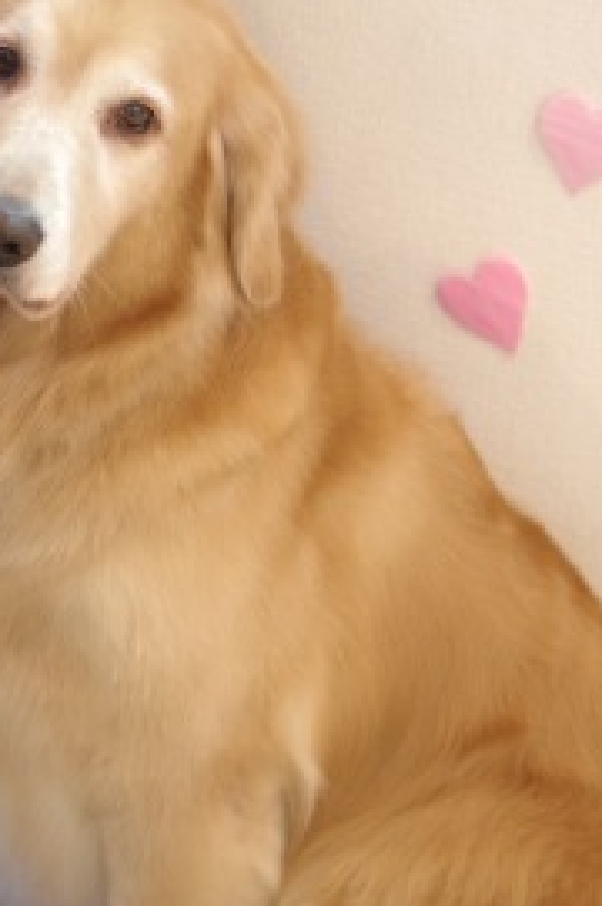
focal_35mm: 139
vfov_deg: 14.8
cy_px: 321
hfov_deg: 9.8
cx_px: 187
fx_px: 3495
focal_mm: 63
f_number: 2.8
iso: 3200
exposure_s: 1/100
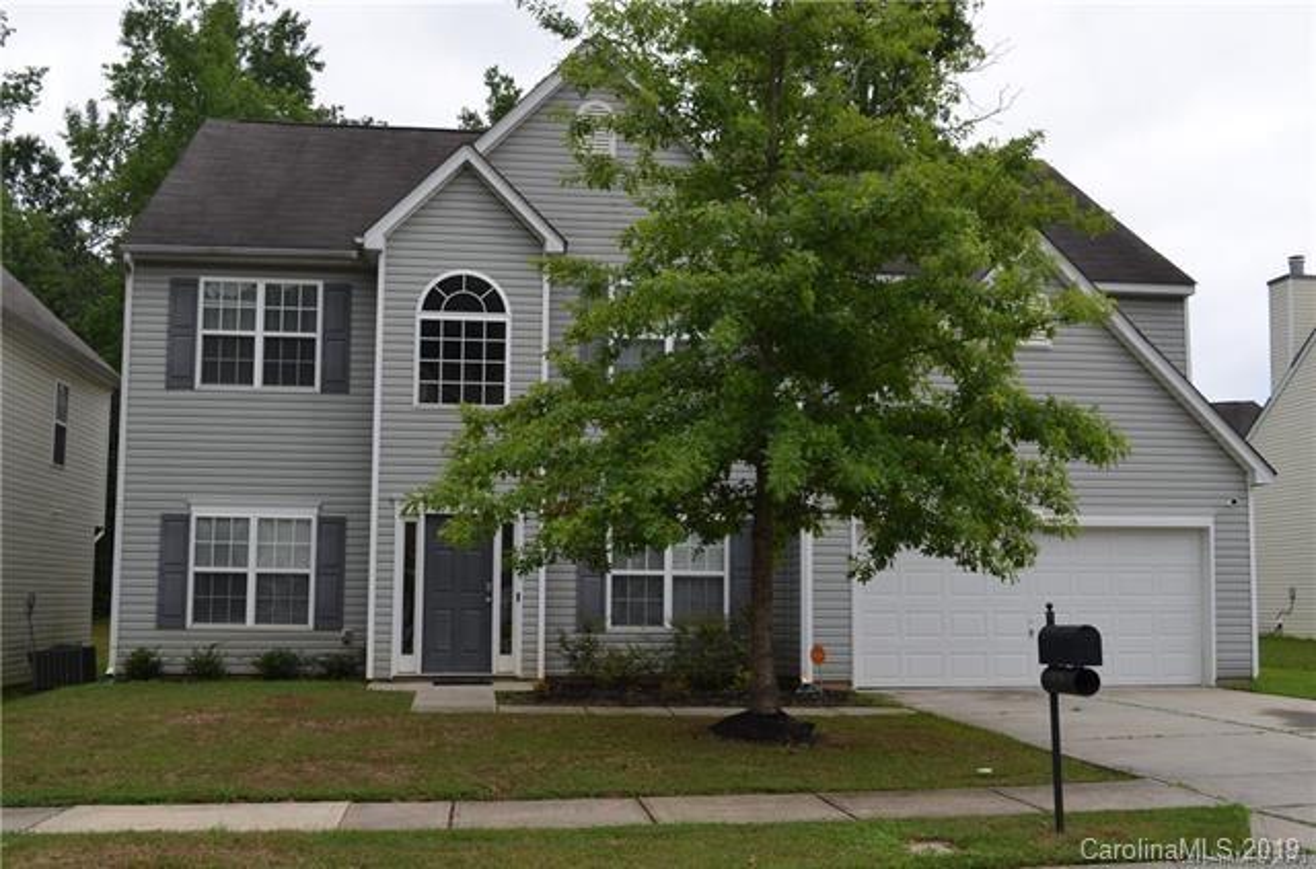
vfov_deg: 34.0
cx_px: 658
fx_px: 1422
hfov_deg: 49.7
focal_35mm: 39
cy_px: 434
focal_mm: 26
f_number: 8
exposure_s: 1/80
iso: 100
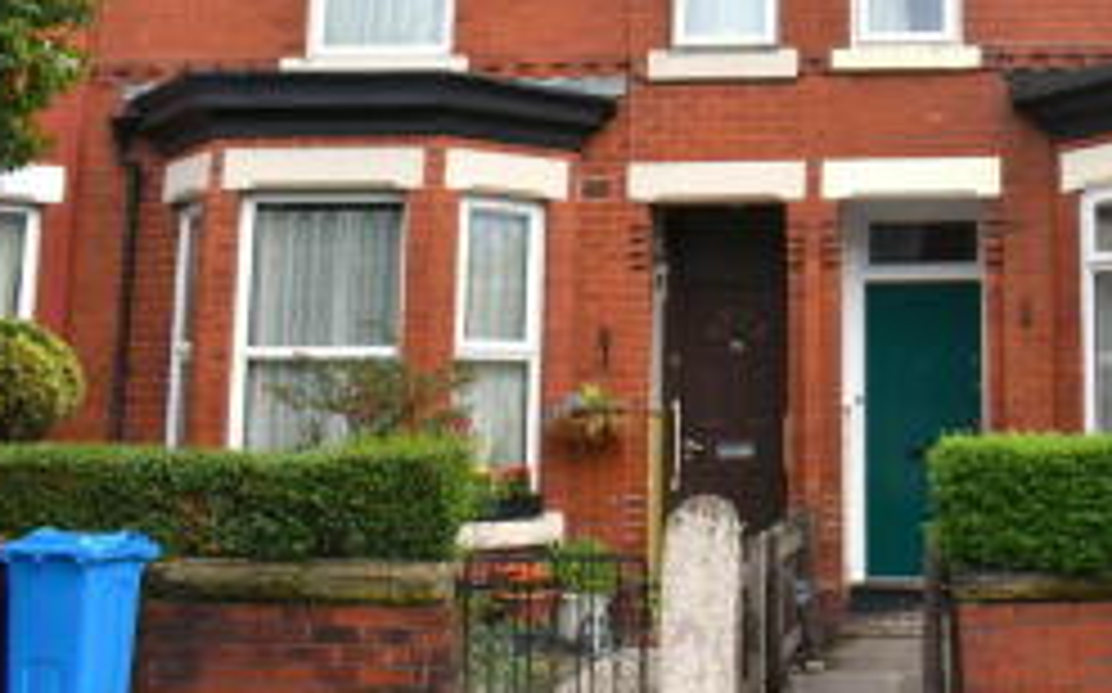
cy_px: 52
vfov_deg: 23.6
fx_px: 1605
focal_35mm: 53
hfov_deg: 35.9
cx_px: 1004
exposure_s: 1/400
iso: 200
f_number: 10
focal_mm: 18
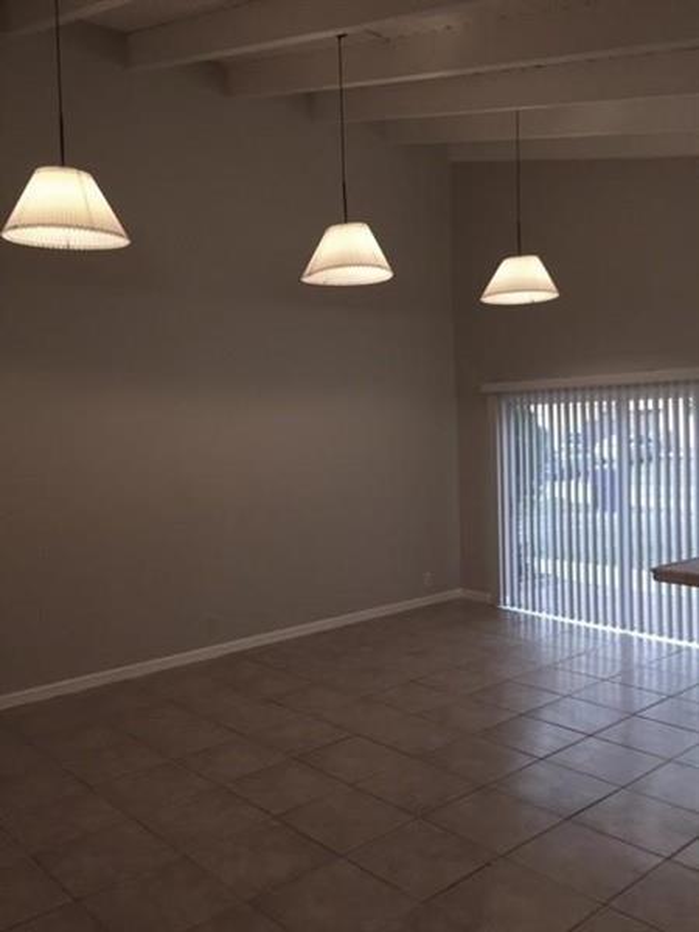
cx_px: 350
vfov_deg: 61.7
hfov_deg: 48.2
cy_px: 466
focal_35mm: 29
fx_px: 781
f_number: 2.2
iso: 50
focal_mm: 4.15
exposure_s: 1/30
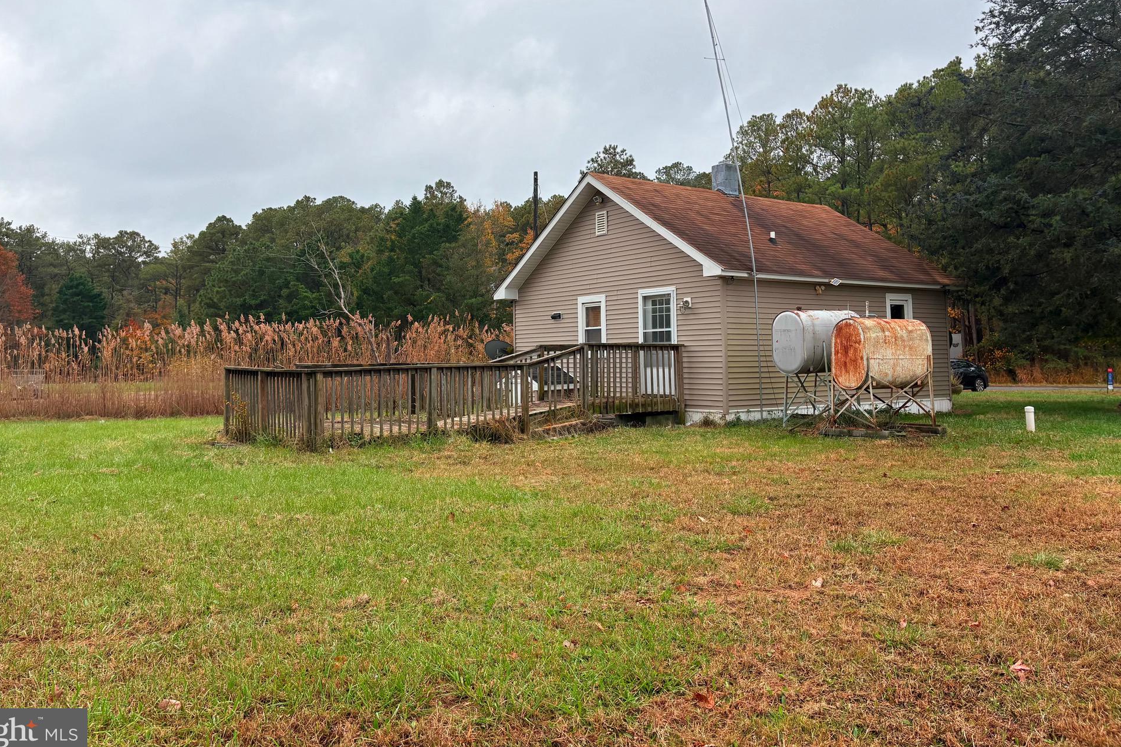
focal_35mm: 29
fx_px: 903
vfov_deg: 44.8
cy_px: 306
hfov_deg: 63.6
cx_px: 542
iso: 50
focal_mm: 5.96
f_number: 1.6
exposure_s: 1/724
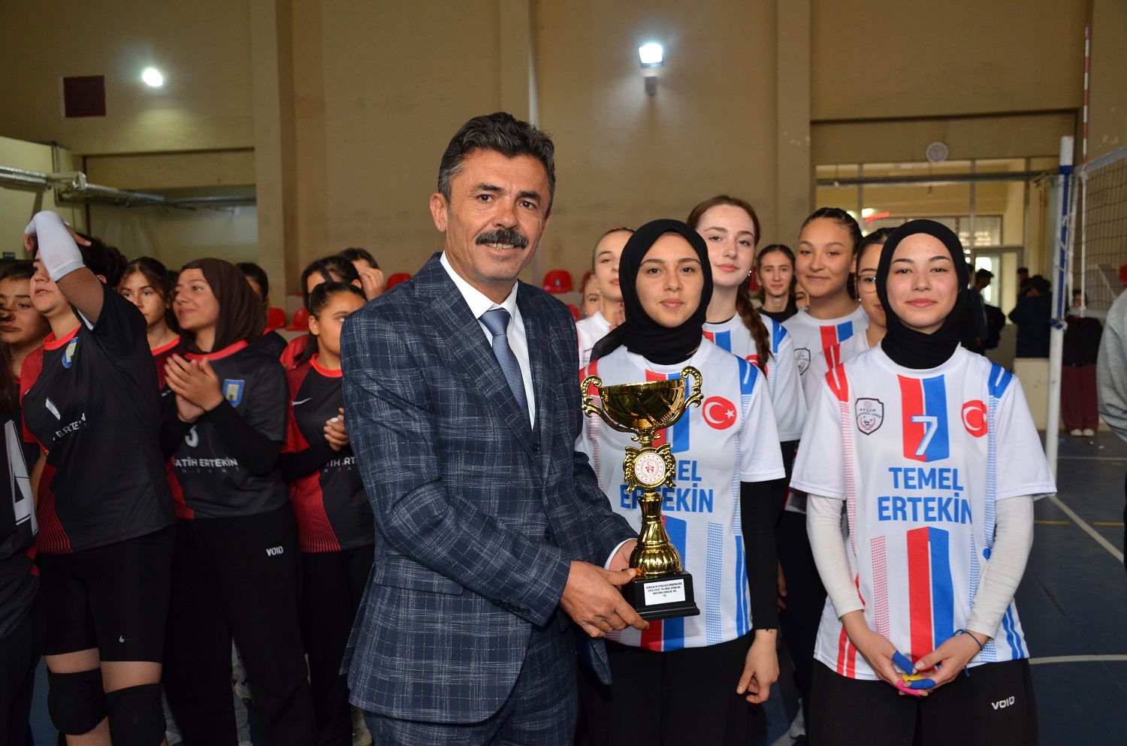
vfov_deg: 38.2
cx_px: 564
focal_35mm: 34
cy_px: 373
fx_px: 1078
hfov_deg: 55.2
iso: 500
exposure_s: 1/60
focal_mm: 23
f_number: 4
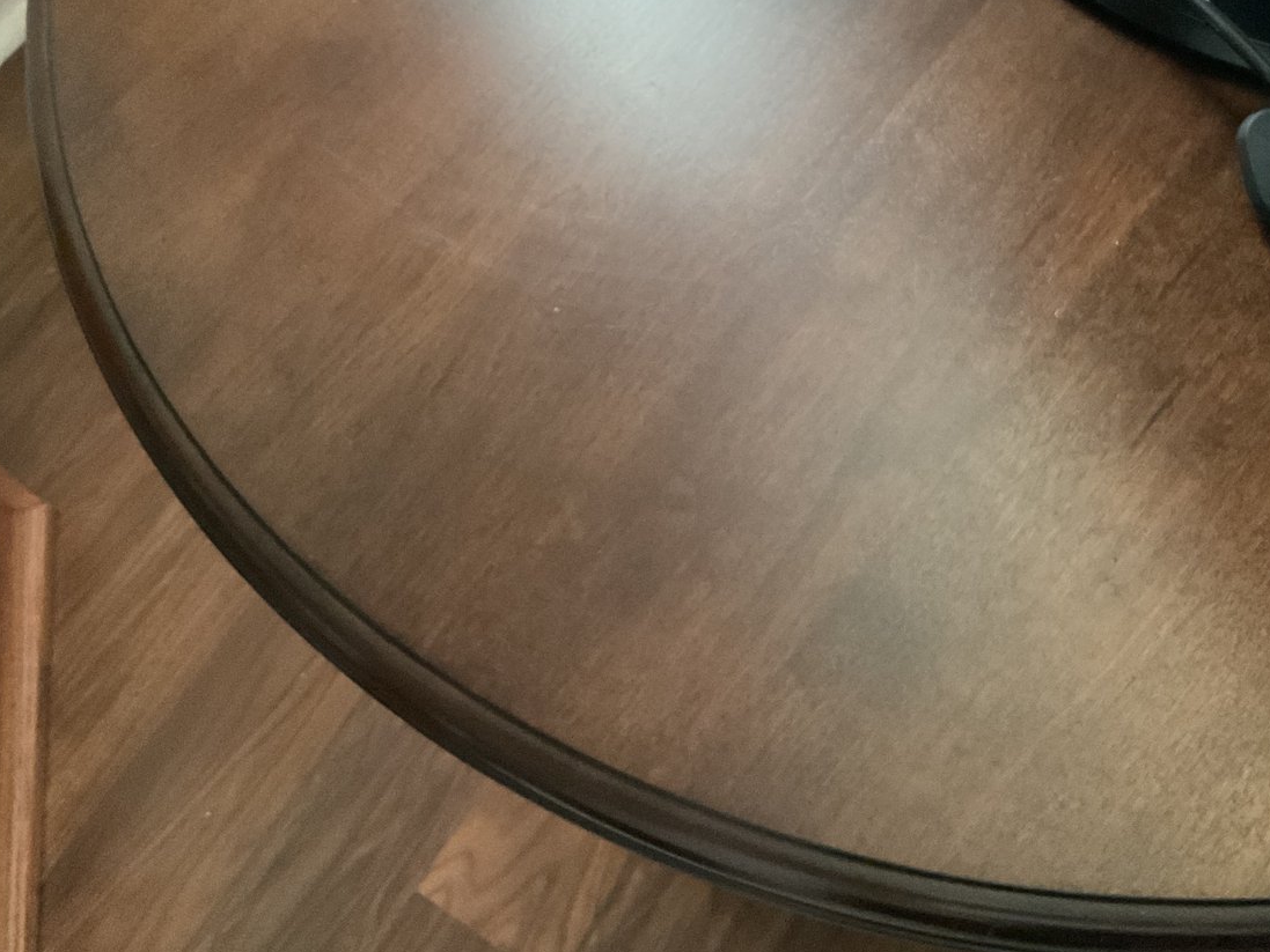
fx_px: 1468
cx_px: 754
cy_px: 301
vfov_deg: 35.5
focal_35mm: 40
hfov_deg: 46.6
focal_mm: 3
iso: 500
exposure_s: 1/30
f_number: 1.8
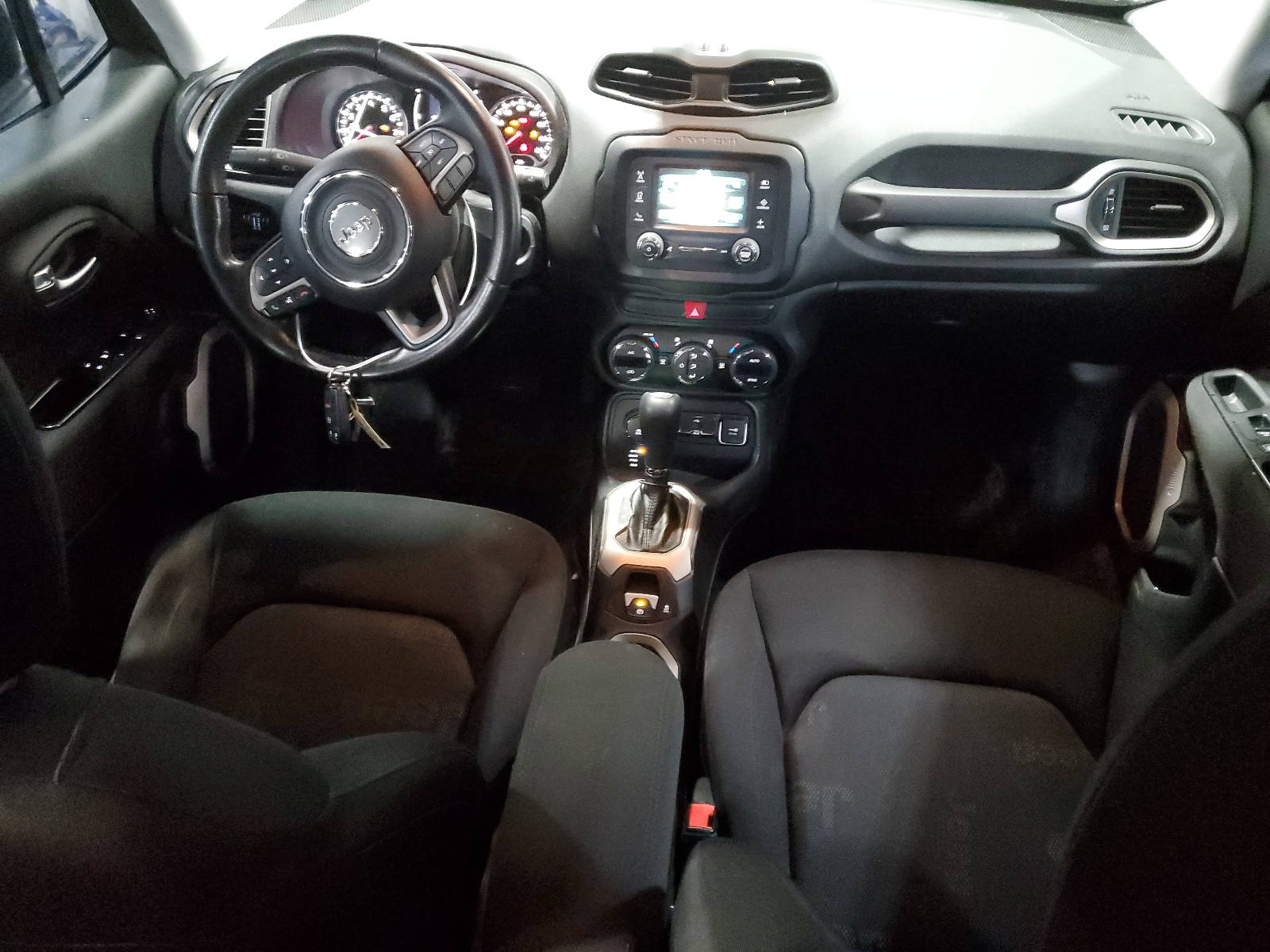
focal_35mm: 26
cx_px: 635
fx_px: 954
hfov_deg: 67.3
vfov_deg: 53.1
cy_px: 476
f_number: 1.5
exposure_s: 1/15
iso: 830
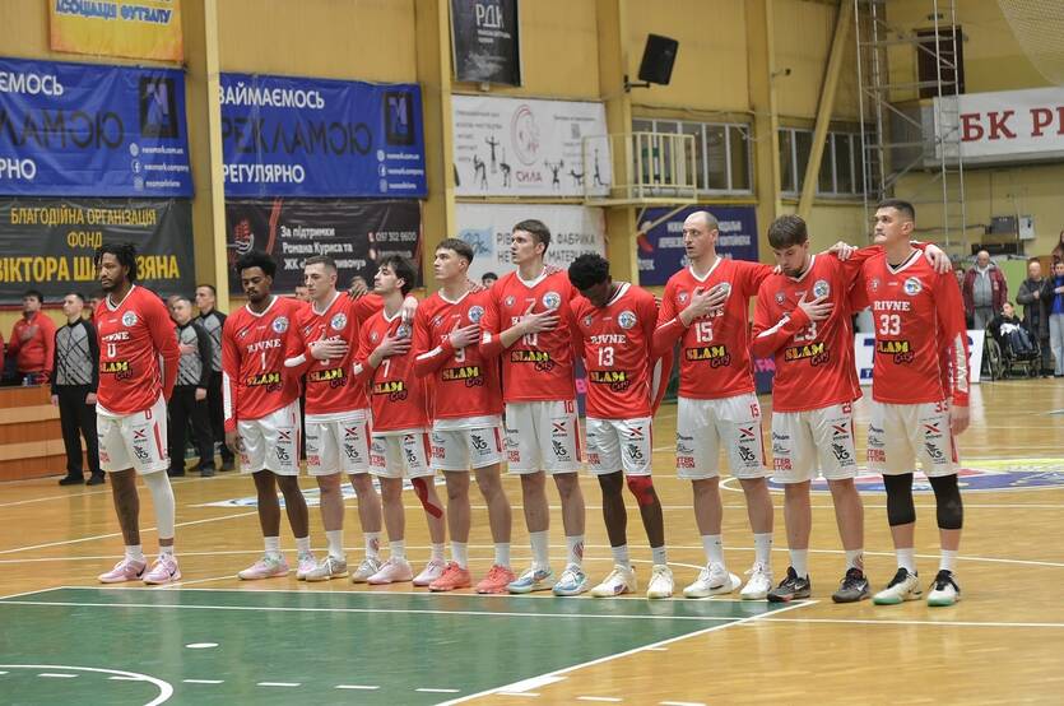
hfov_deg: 21.5
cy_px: 353
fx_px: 2803
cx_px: 532
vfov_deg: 14.4
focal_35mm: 95
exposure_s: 1/640
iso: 3200
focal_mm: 95
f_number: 4.5
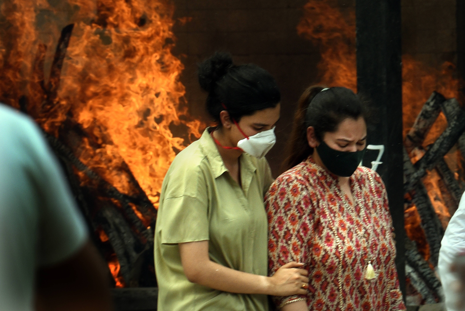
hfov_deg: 10.3
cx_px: 232
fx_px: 2584
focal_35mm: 200
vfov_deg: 6.9
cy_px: 156
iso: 400
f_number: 9
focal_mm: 200
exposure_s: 1/640
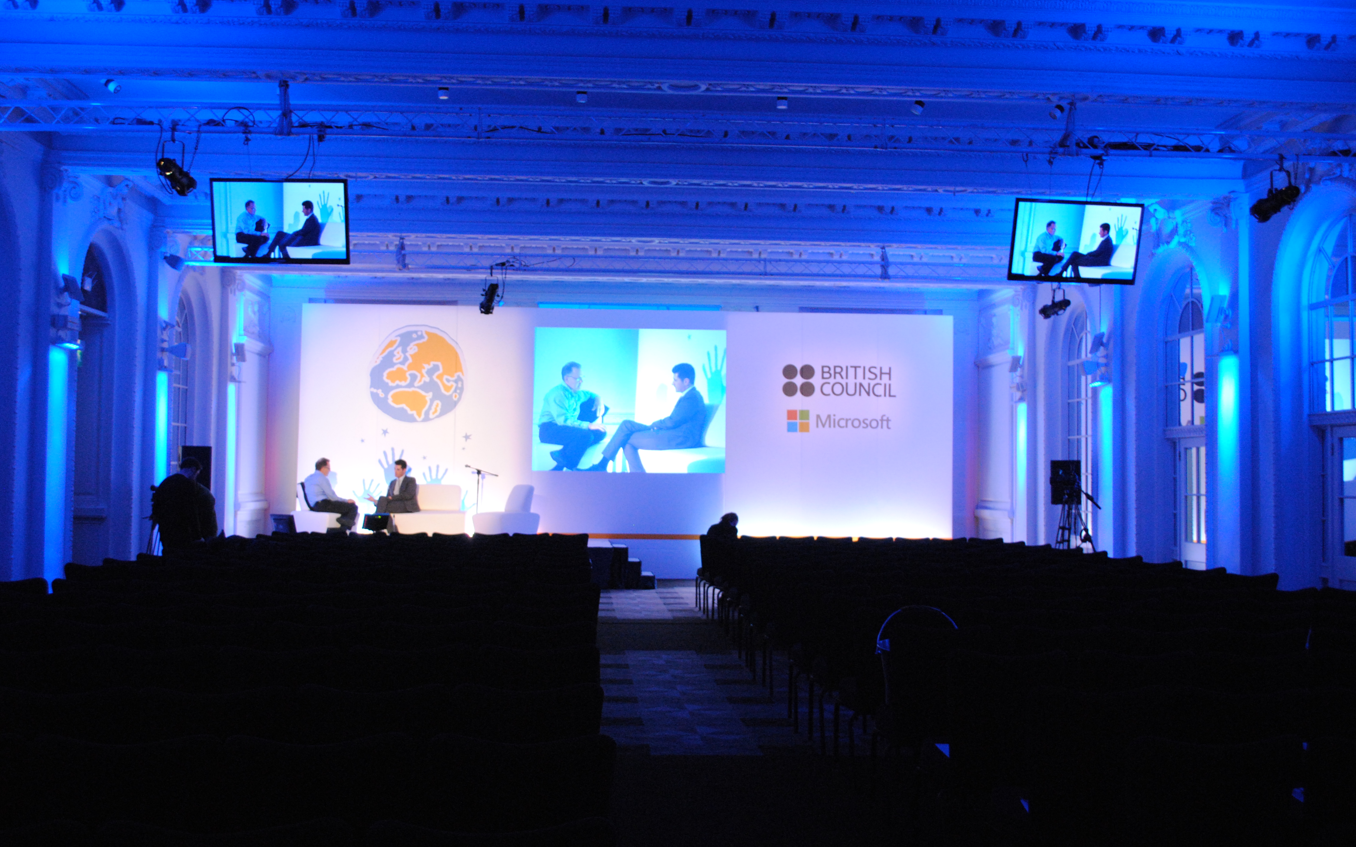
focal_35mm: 37
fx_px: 1367
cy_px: 393
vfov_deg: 34.4
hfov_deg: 52.7
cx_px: 679
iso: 900
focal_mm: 24
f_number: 4
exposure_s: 1/30
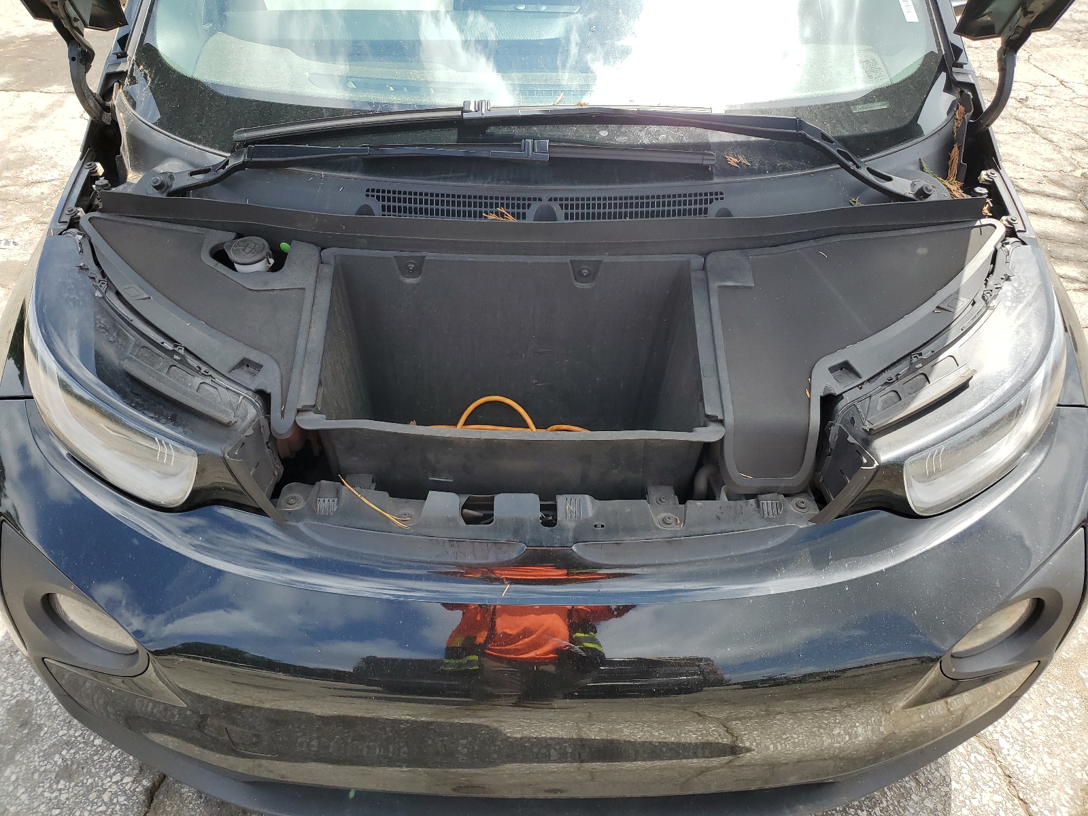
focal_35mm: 26
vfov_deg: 53.1
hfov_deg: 67.3
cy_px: 408
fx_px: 817
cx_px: 544
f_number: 1.5
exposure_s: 1/1000
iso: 50
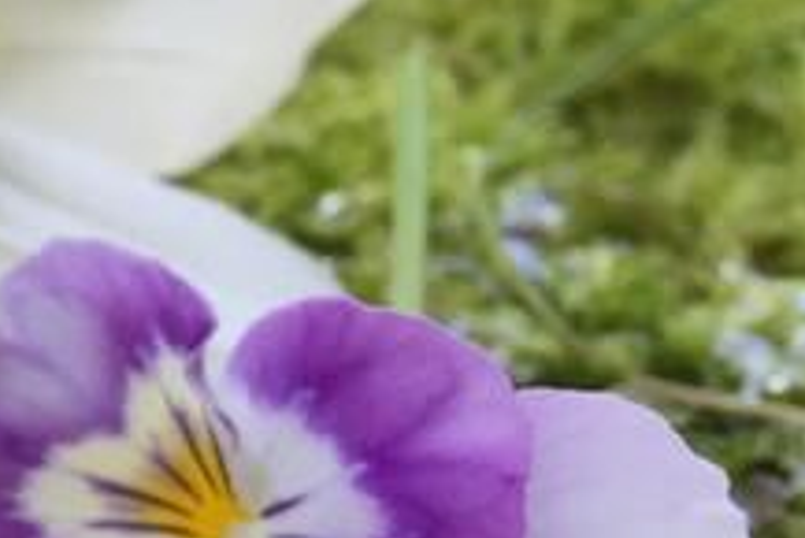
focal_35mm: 139
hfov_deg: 12.6
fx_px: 3110
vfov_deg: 9.8
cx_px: -894
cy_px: 490
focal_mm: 4.15
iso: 32
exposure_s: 1/133
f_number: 2.2
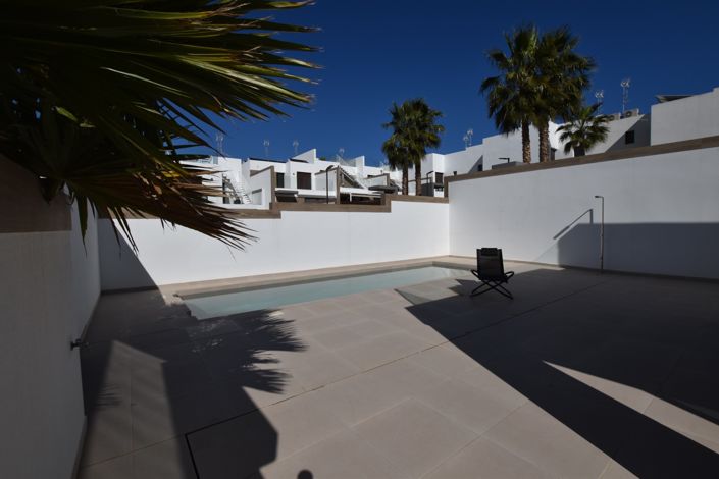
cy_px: 240
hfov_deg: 100.4
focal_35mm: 15
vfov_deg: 77.3
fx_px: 300
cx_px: 360
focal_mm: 10
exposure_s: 1/1600
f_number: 10
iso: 200
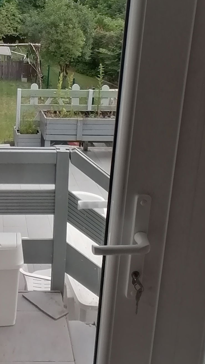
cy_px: 79
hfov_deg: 25.1
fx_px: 445
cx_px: 18
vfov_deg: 42.8
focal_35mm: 46
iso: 50
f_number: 2.4
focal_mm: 2.84
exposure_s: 1/352
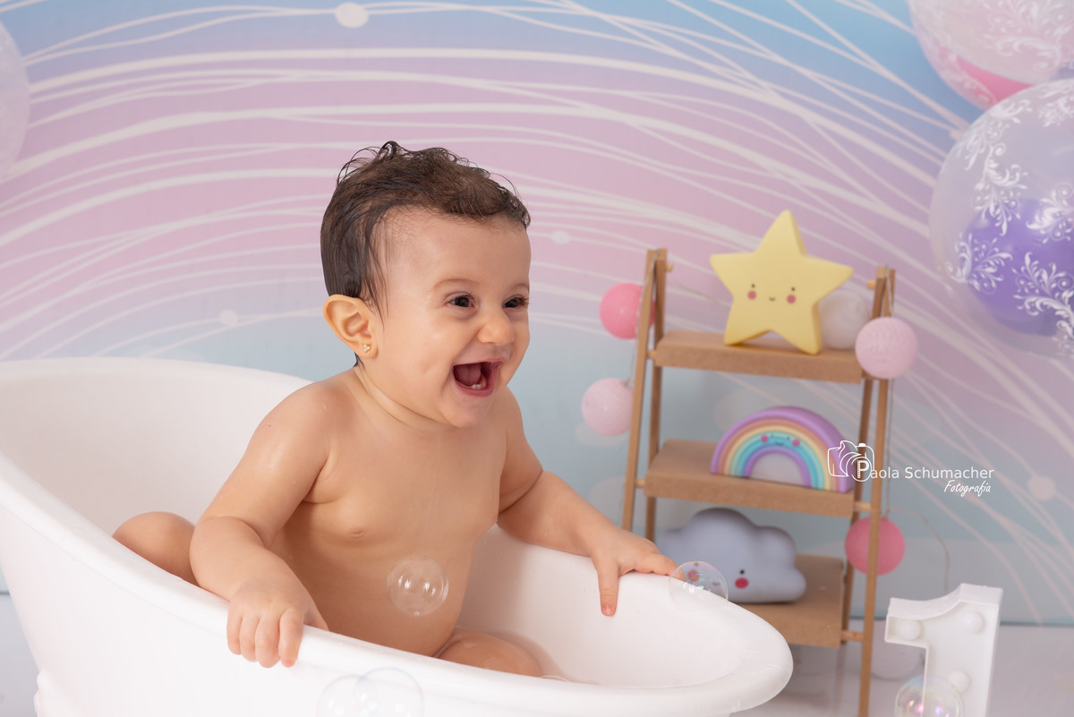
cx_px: 537
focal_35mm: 70
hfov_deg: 28.8
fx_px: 2089
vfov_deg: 19.5
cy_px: 358
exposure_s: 1/100
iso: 200
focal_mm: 70
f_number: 9
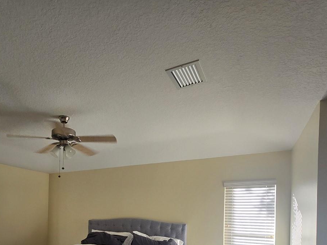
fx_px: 217
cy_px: 212
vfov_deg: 52.9
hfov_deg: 70.4
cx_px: 94
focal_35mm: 23
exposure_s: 1/60
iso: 100
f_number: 2.2
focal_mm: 2.2
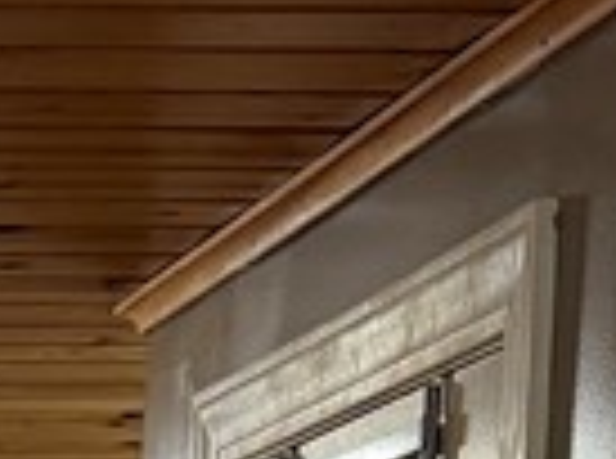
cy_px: 1413
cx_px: -683
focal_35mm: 180
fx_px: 3195
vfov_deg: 7.2
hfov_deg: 10.1
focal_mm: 6.76
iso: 320
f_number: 1.78
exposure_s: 1/120
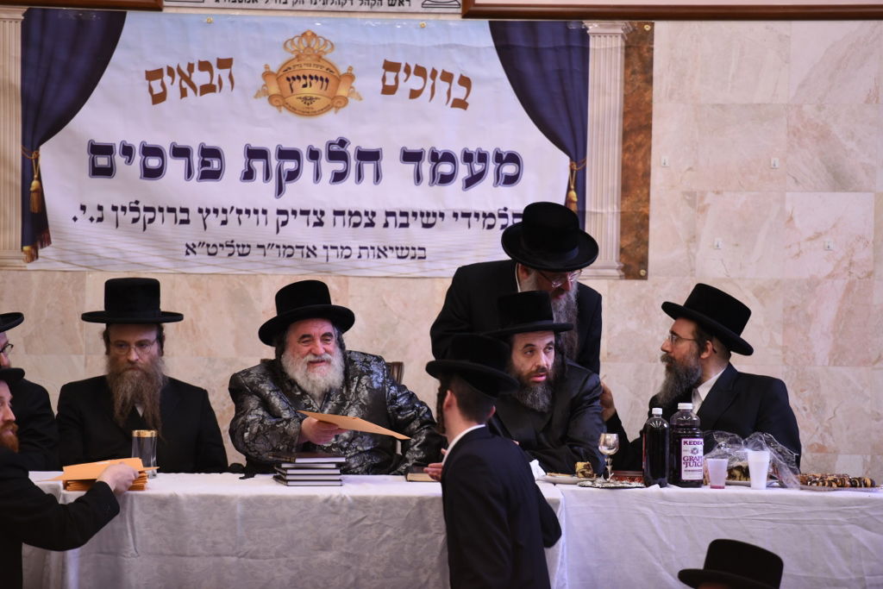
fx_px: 4906
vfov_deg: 6.9
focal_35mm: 200
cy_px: 294
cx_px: 442
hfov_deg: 10.3
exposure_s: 1/200
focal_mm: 200
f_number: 3.2
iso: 1250
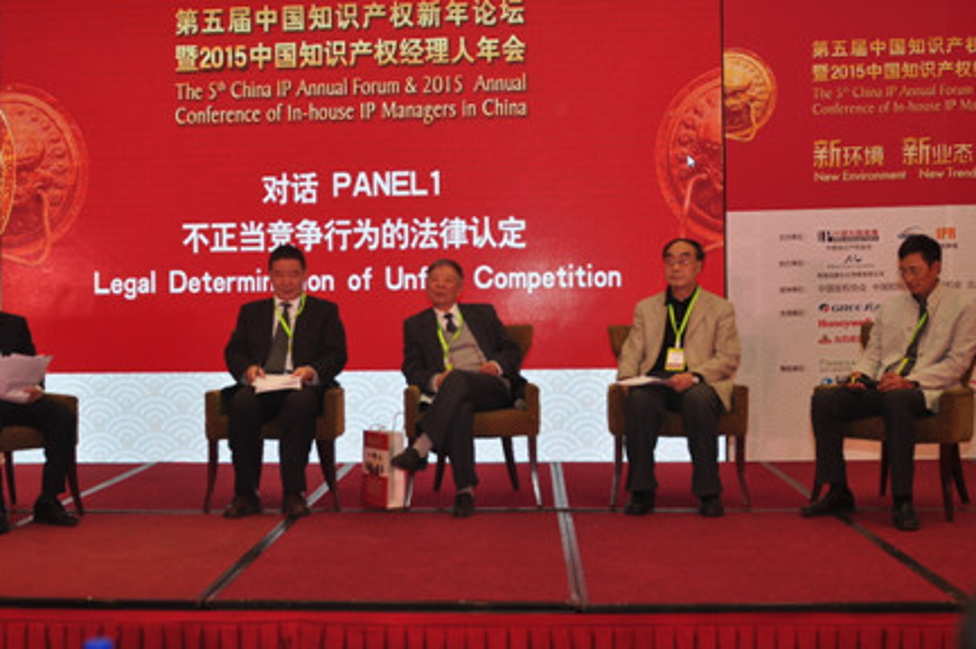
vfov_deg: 29.8
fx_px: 1219
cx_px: 440
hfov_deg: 43.6
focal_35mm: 45
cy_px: 320
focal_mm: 26
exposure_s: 1/100
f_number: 2.8
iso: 200
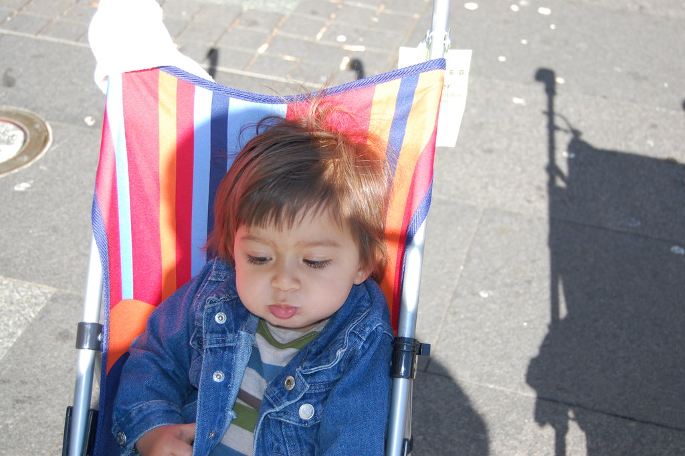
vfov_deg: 21.5
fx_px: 1198
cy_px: 228
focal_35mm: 63
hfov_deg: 31.9
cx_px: 342
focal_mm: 42
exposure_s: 1/500
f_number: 5.6
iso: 400
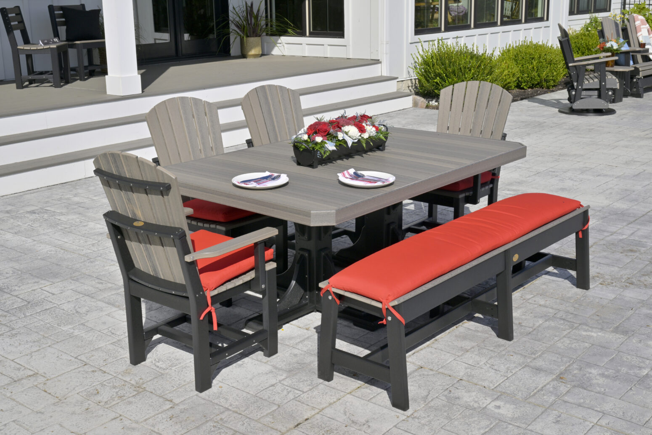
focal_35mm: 46
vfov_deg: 29.2
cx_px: 326
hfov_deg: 42.7
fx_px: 833
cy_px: 218
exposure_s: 1/250
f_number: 16
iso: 100
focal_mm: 46
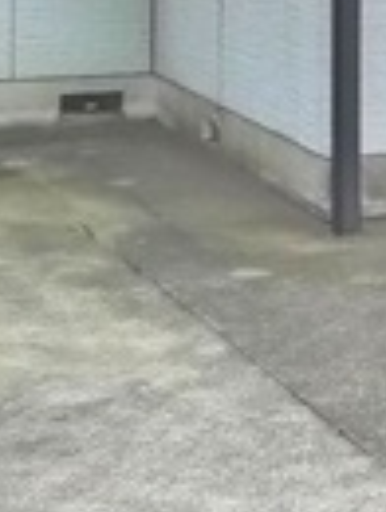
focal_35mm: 129
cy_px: -142
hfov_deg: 11.0
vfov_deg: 14.6
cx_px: 624
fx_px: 1912
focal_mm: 5.1
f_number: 3.2
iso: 400
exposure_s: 1/500
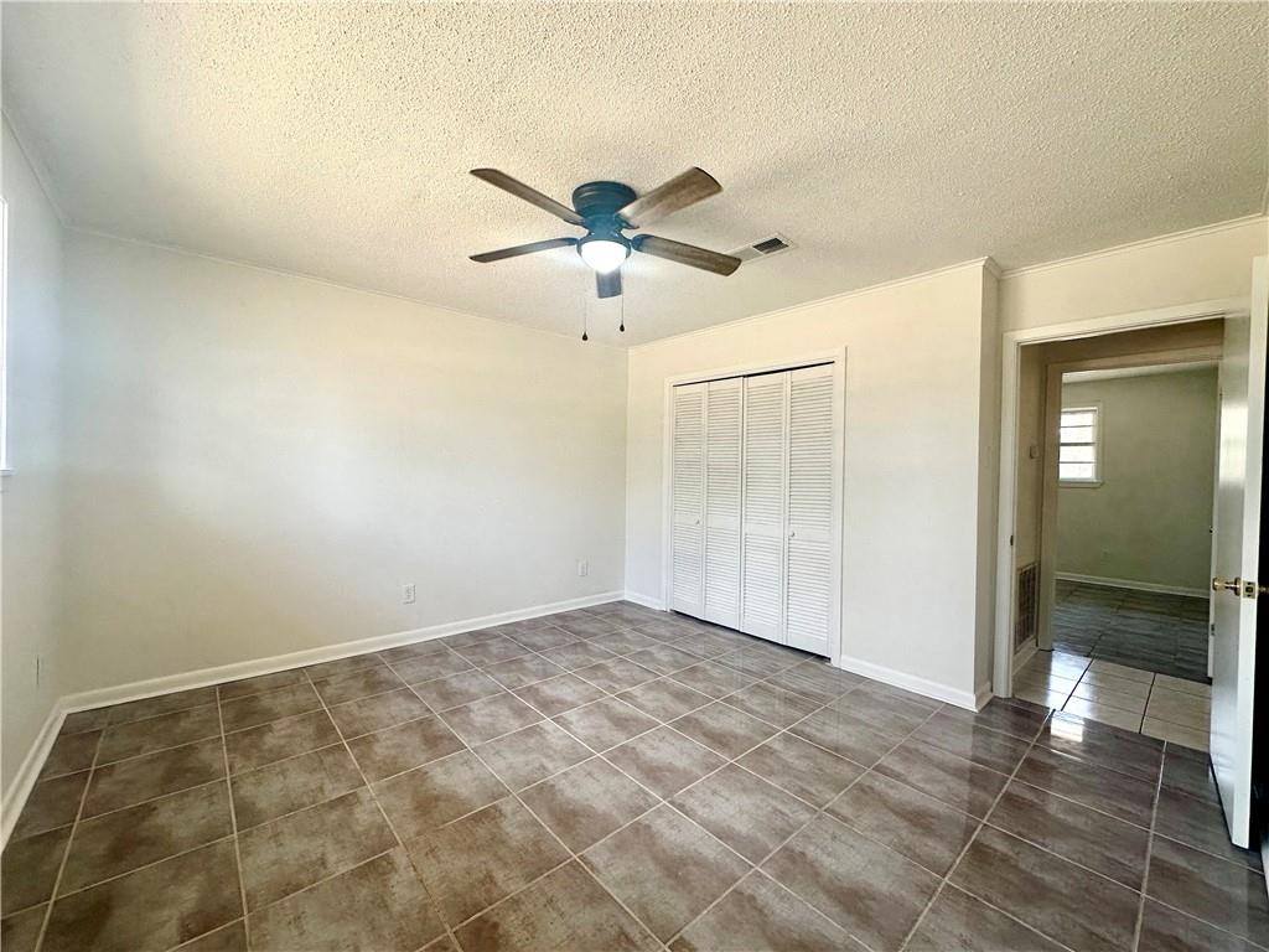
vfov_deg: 85.7
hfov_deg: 102.1
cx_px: 634
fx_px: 513
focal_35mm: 14
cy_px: 476
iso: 100
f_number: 2.2
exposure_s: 1/99
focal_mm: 2.22
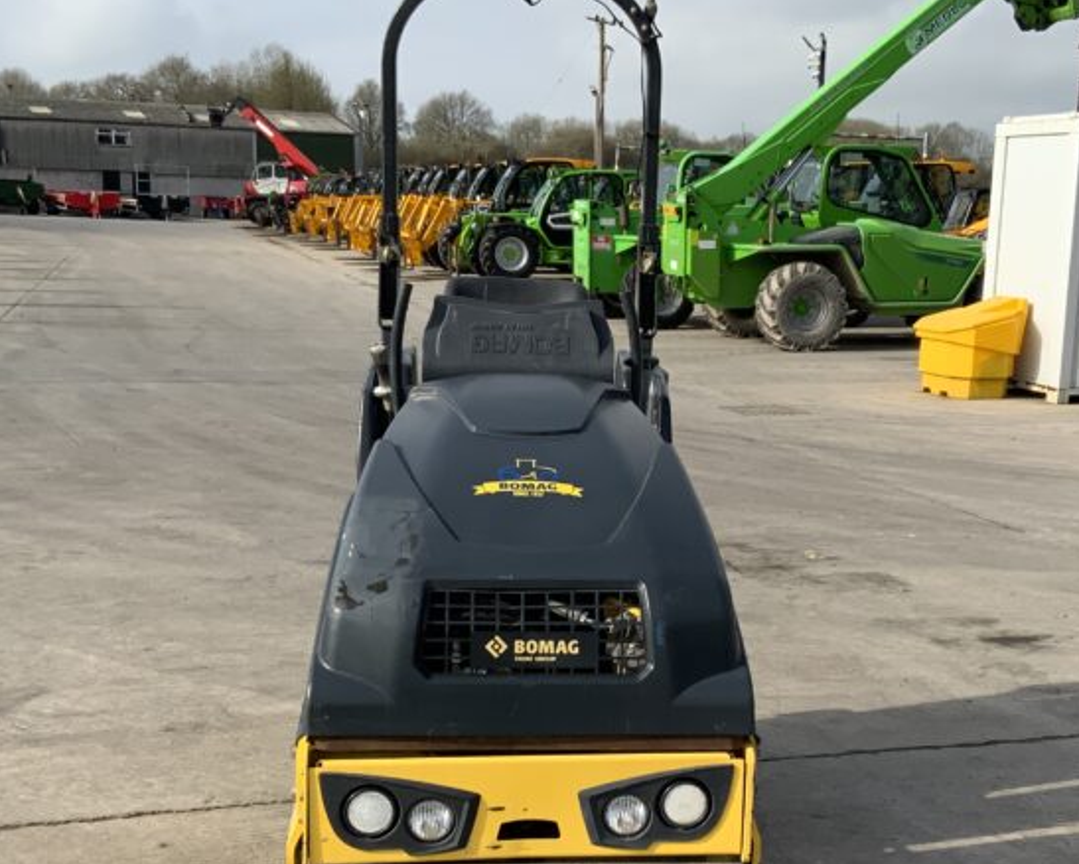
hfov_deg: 35.2
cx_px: 647
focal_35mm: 53
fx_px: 1693
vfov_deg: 28.5
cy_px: 558
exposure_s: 1/1626
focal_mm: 3
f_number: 1.8
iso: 16
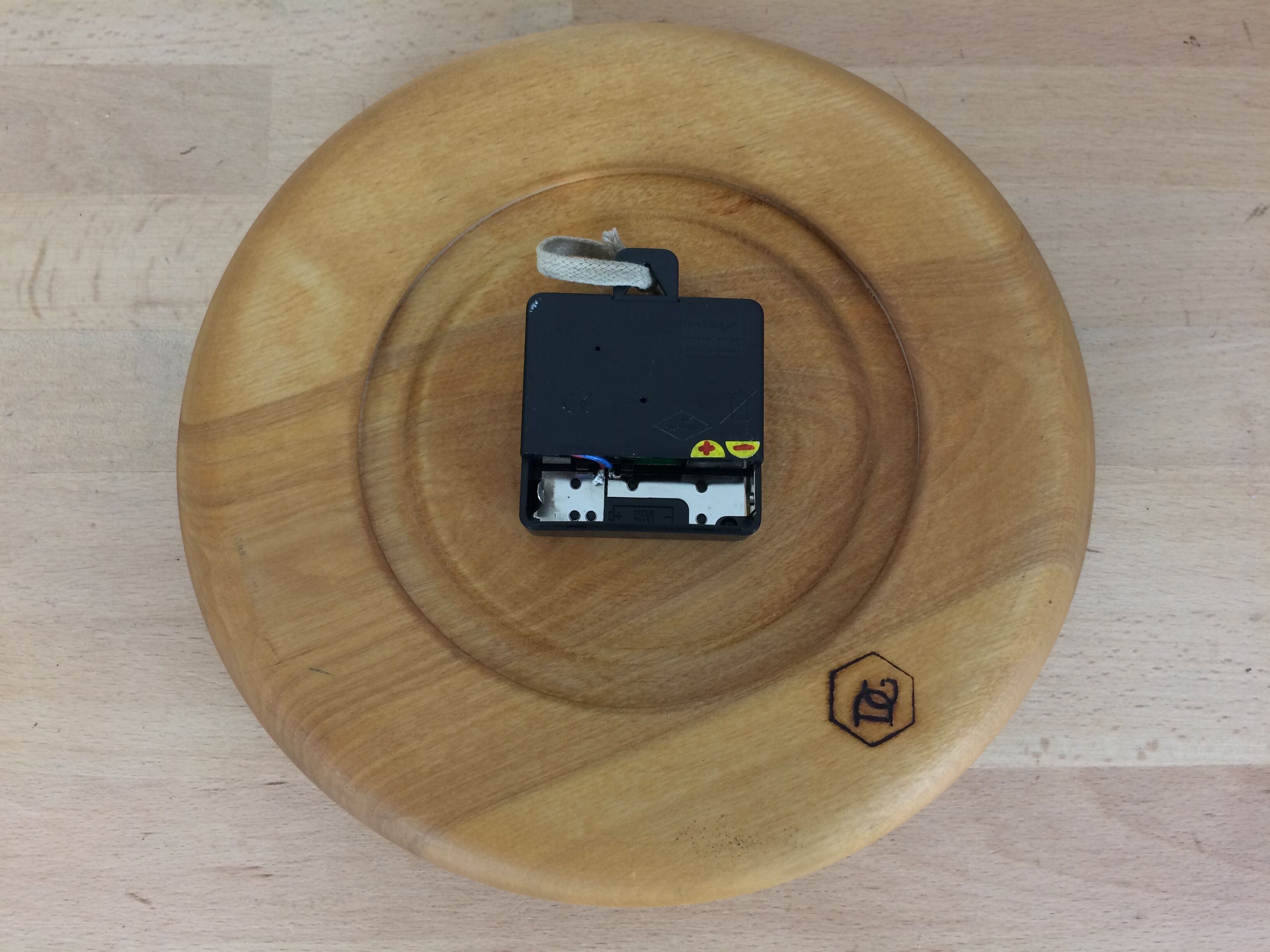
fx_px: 1064
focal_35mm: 29
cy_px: 476
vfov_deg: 48.2
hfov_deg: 61.7
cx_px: 635
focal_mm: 4.15
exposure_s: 1/33
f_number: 2.2
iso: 100
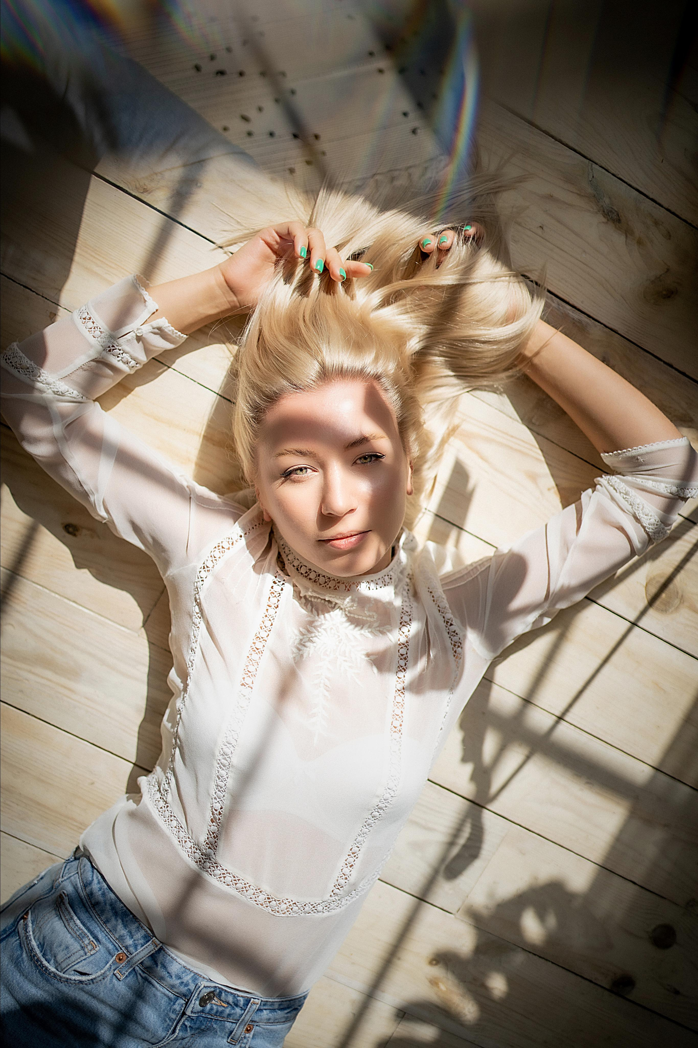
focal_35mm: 35
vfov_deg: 54.4
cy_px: 524
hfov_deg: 37.9
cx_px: 349
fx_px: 1018
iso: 200
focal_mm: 35
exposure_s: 1/5000
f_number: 1.8
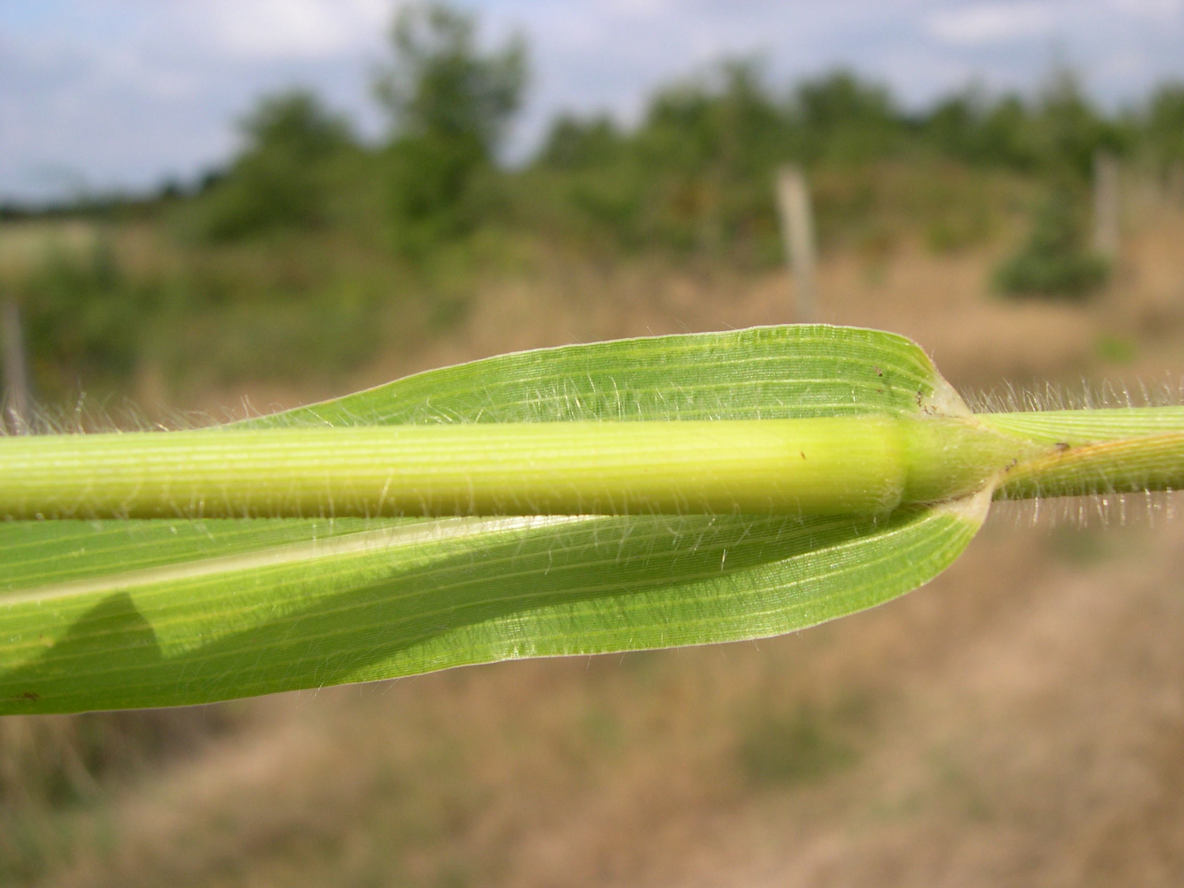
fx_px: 1300
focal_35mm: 38
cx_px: 592
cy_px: 444
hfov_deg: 49.0
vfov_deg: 37.7
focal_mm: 8
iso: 100
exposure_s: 1/204
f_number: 7.6
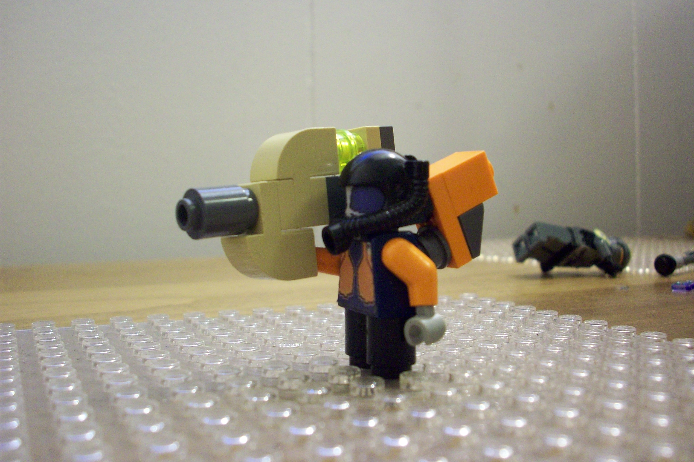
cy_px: 225
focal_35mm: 39
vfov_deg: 34.2
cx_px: 345
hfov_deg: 49.6
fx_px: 752
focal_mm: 6.2
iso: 200
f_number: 2.8
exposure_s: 1/8
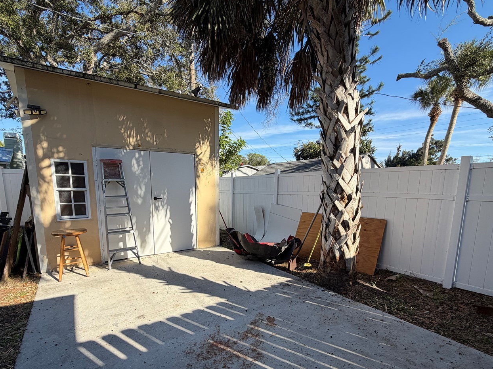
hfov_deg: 87.7
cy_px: 226
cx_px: 239
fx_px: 256
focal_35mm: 18
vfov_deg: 70.7
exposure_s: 1/770
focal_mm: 2.22
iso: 32
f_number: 2.2
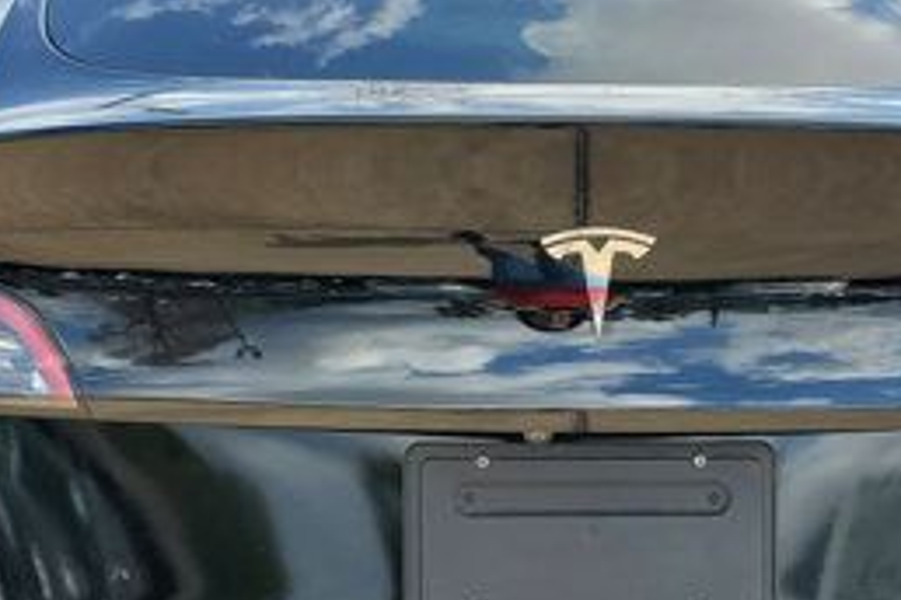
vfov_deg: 20.1
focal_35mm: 67
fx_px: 1677
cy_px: 495
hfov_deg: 29.9
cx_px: 573
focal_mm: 4.3
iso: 50
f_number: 2.4
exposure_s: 1/809
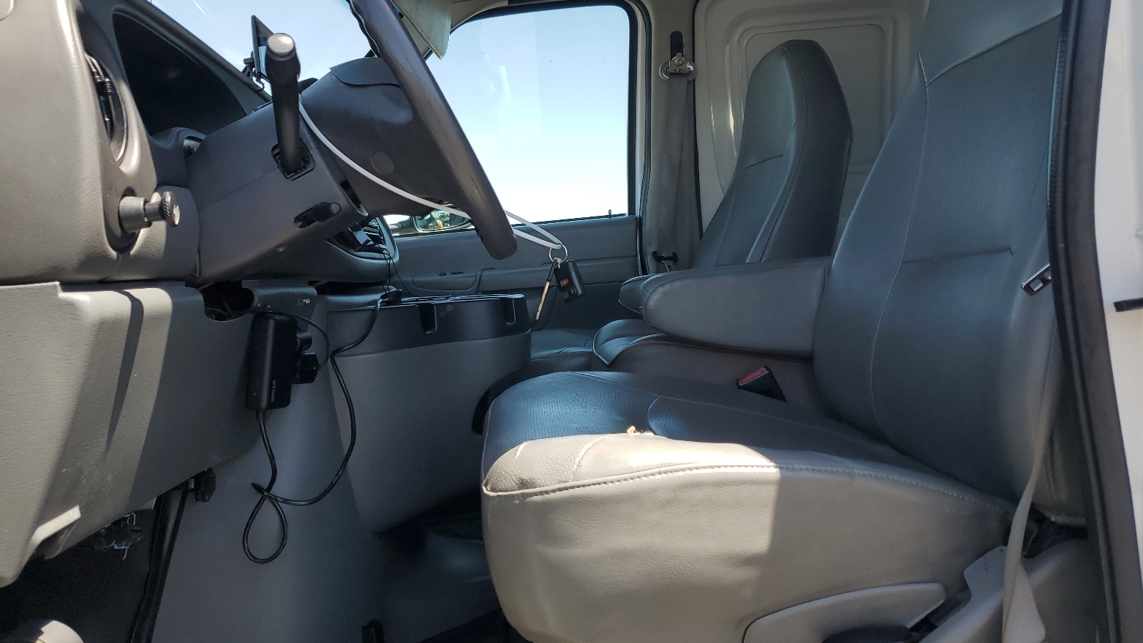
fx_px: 879
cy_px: 258
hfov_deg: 66.1
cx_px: 566
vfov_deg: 40.0
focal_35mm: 29
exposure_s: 1/909
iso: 50
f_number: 1.5
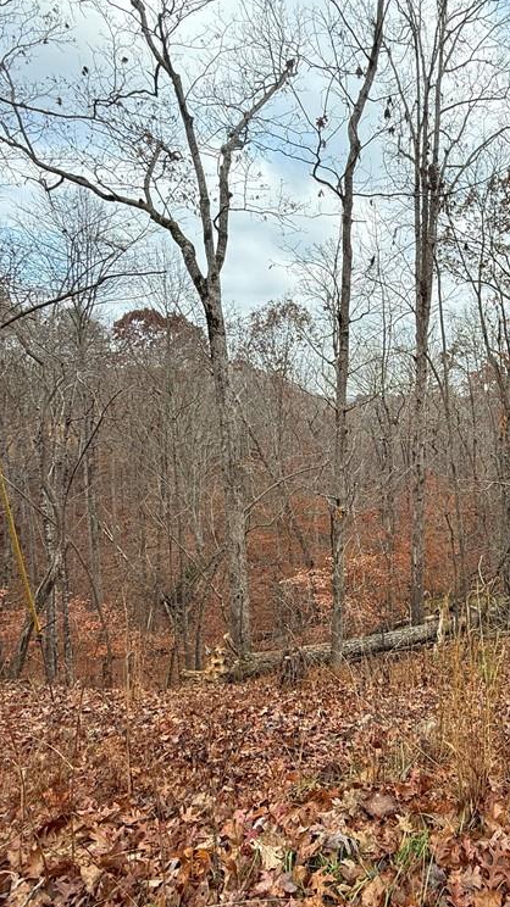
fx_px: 505
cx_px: 400
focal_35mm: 21
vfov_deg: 83.9
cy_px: 456
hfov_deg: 50.6
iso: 64
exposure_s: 1/379
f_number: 2.2
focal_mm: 2.22
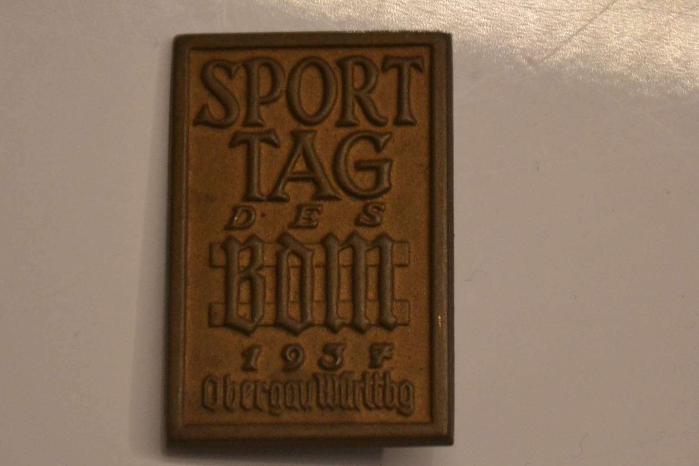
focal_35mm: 158
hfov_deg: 13.0
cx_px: 350
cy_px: 233
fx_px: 3058
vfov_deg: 8.7
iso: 1600
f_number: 5.6
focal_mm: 105
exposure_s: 1/60
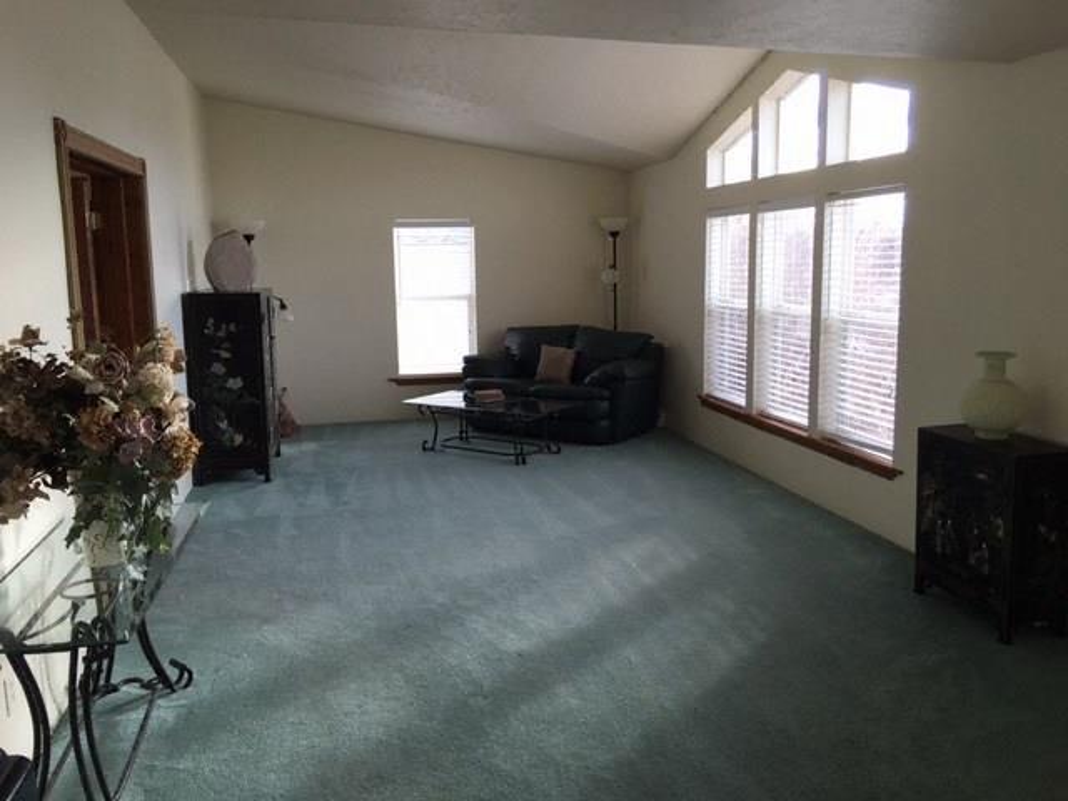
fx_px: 895
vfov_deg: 48.2
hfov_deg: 61.7
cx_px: 534
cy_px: 400
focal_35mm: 29
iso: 25
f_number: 2.2
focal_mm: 4.15
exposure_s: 1/60
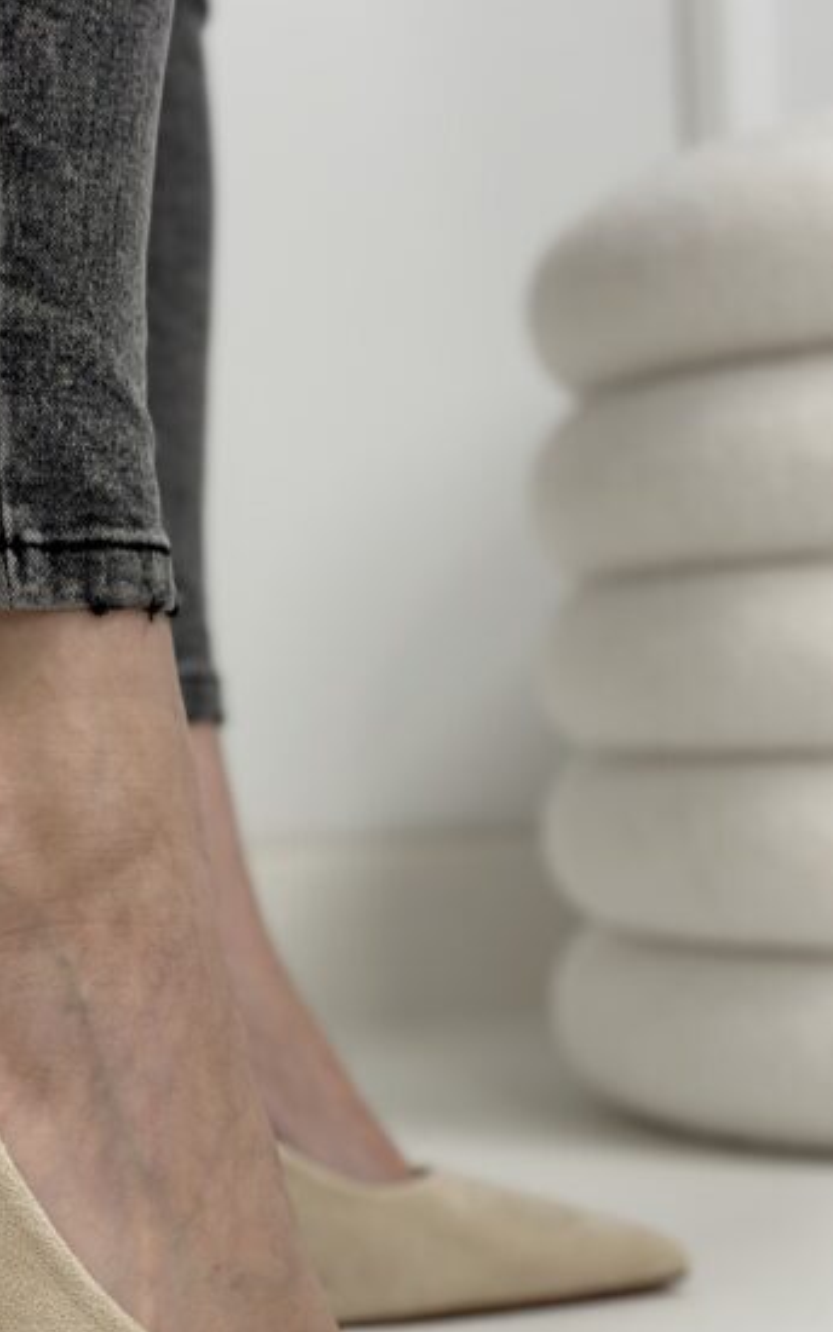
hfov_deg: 17.5
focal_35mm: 74
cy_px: 966
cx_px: 201
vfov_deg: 27.5
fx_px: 2687
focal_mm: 6.86
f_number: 1.78
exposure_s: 1/100
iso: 125
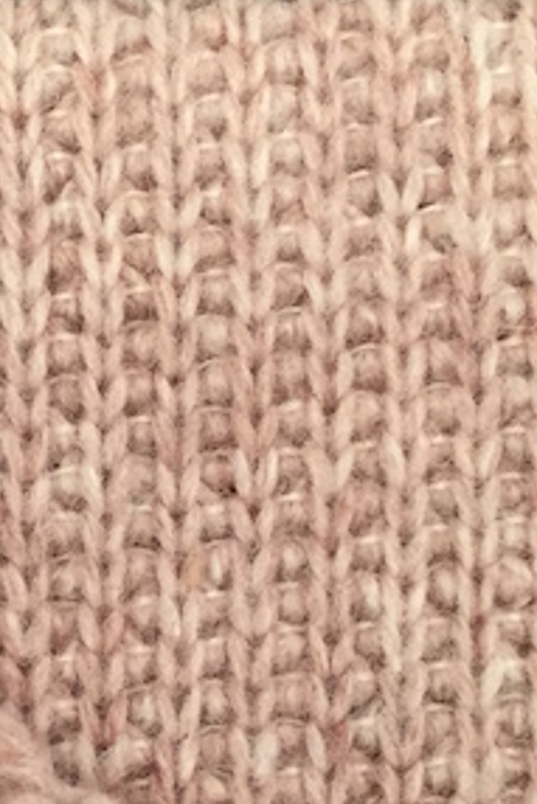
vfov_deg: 18.8
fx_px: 2413
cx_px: -59
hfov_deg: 12.5
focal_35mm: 108
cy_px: 562
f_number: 2.2
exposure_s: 1/33
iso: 125
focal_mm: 4.15
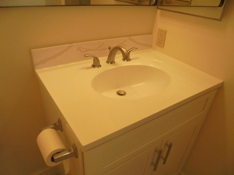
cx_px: 117
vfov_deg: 53.1
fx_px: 176
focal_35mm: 26
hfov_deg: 67.3
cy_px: 88
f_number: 3.5
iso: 400
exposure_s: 1/160
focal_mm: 4.6
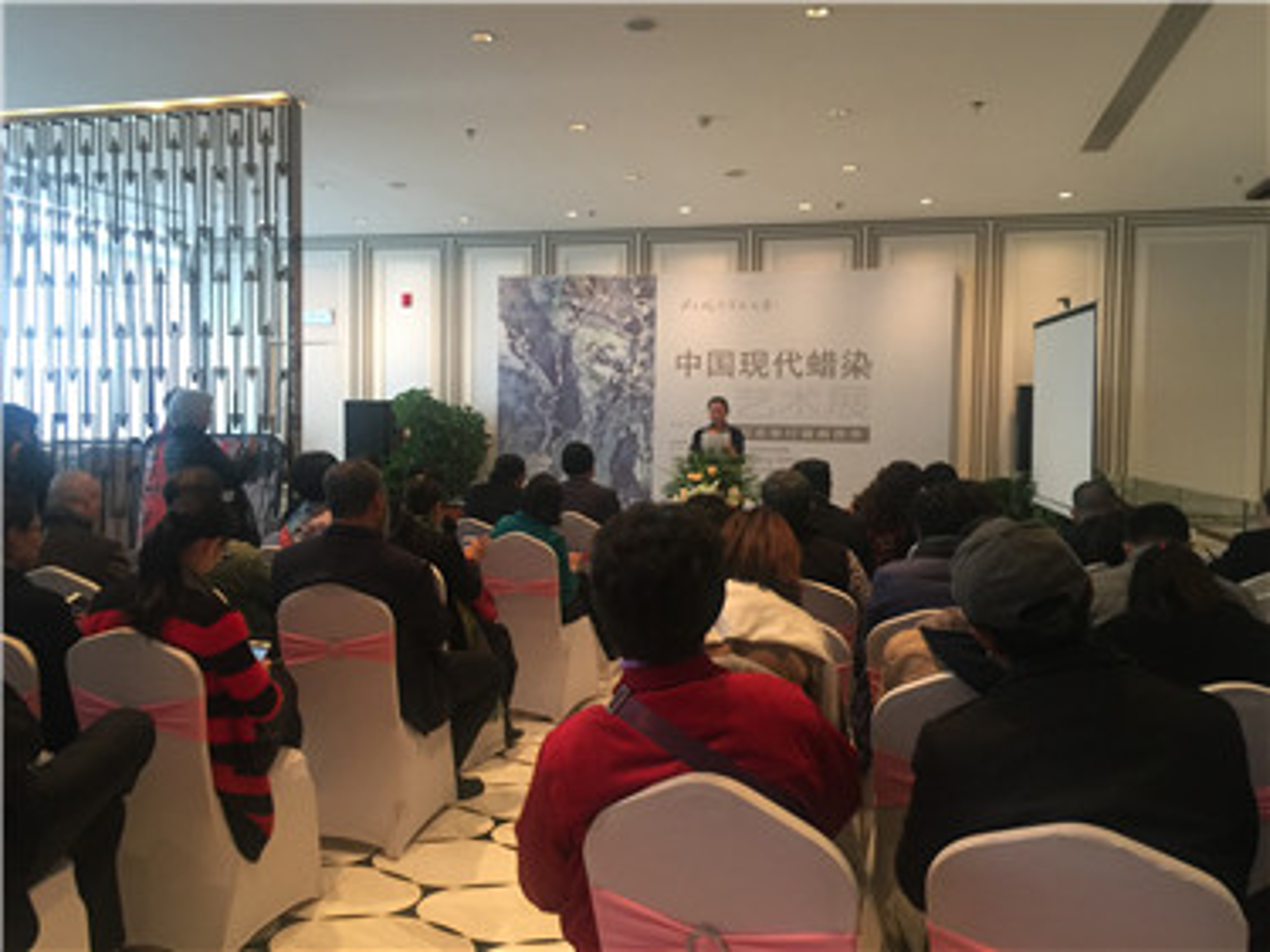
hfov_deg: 61.7
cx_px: 635
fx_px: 1064
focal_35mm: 29
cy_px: 476
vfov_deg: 48.2
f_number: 2.2
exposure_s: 1/17
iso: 80
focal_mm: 4.15
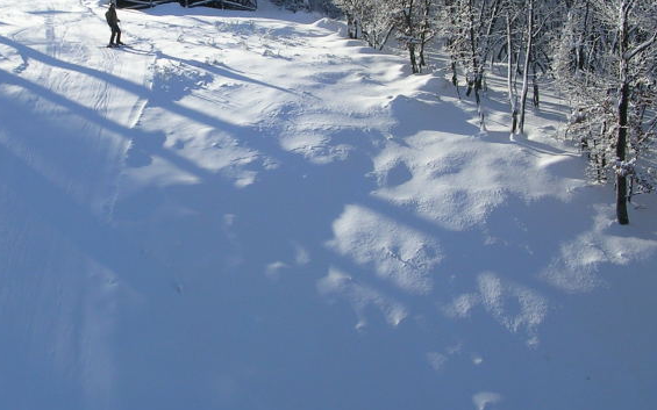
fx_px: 1021
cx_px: 230
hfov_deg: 35.4
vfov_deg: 22.6
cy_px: 124
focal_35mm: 57
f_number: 5.6
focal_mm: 5.8
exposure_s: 1/375
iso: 50
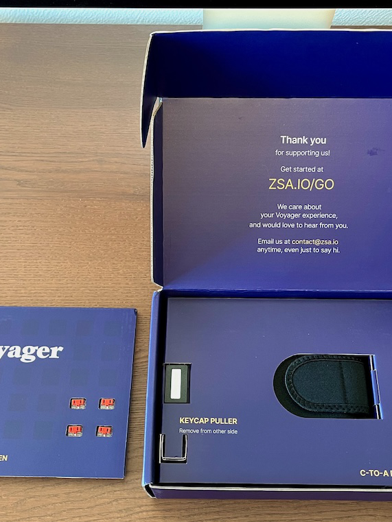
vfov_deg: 52.6
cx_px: 192
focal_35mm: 35
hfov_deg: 40.7
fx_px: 528
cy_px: 261
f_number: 1.6
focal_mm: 5.1
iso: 320
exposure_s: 1/60
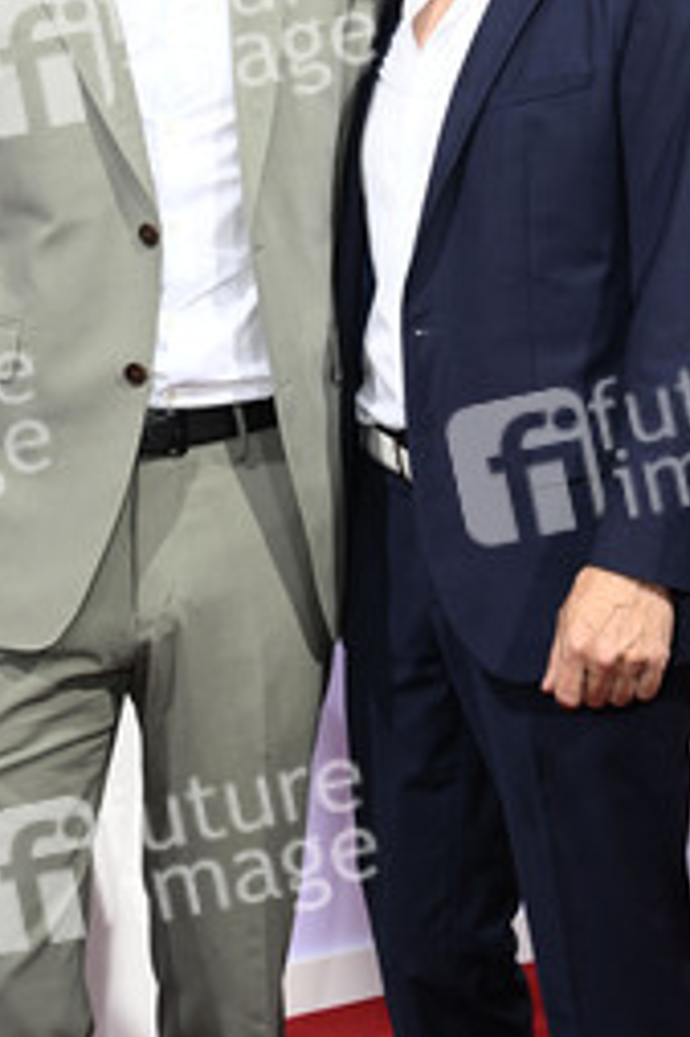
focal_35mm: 82
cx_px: 286
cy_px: 245
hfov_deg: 16.6
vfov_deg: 24.5
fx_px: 2361
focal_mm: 52
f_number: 5.6
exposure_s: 1/200
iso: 800
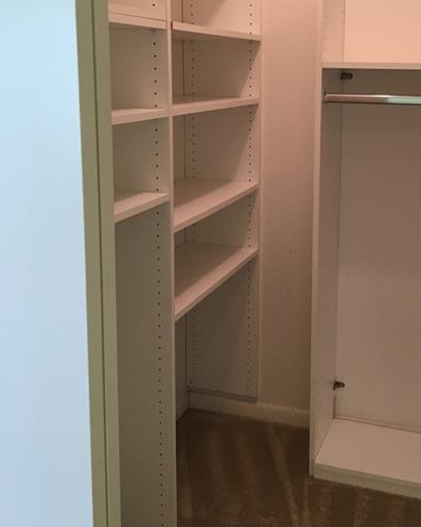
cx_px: 289
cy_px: 180
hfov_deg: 35.2
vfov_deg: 43.3
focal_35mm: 42
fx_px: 655
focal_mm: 4.15
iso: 80
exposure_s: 1/30
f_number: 2.2
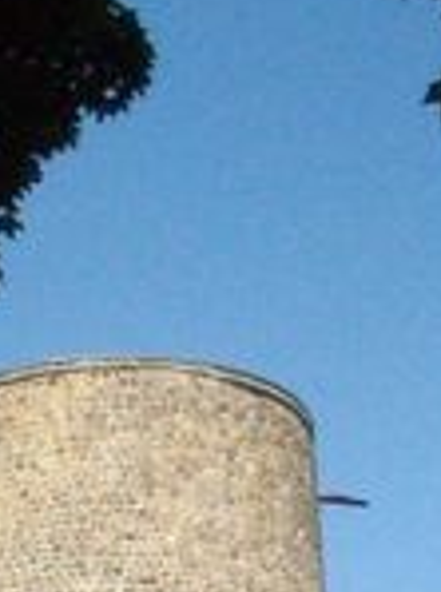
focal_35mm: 131
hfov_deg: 11.1
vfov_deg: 13.9
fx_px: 2235
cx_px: -83
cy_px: 954
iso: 400
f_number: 5.7
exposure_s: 1/2000
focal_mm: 6.4
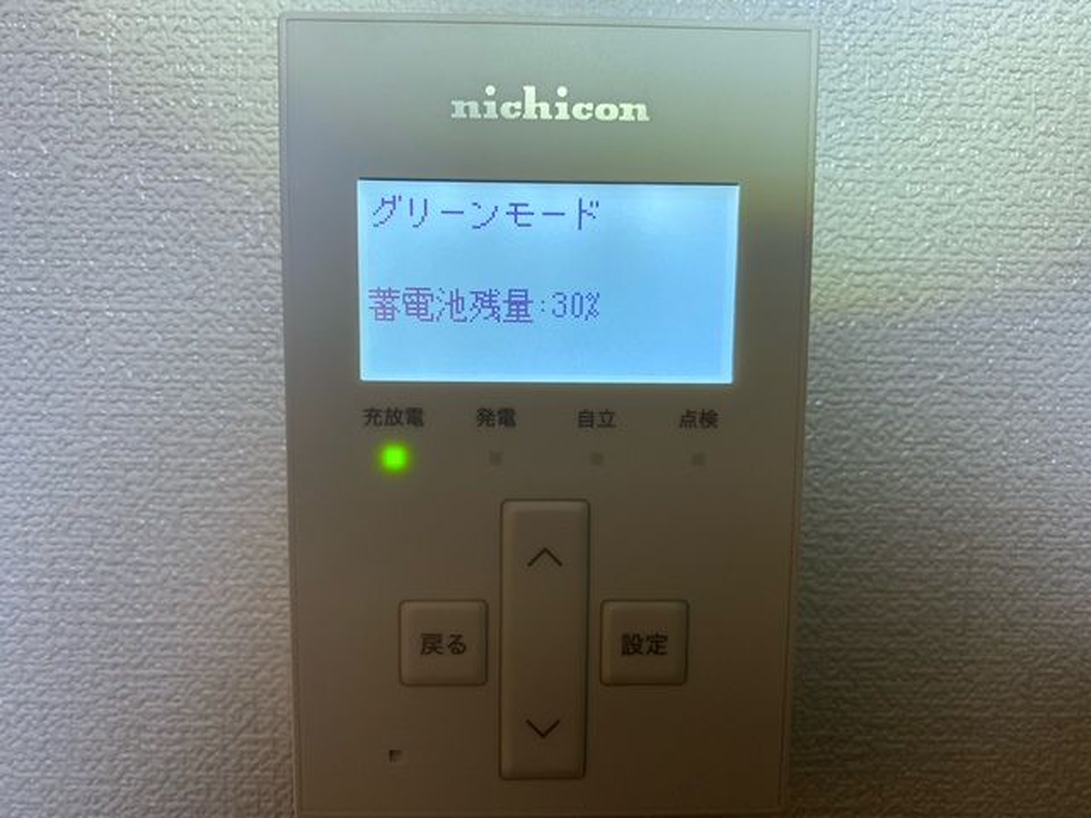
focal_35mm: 26
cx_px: 546
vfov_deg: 53.1
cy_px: 409
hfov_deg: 67.3
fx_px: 819
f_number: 1.8
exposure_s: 1/50
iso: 80
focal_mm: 4.25
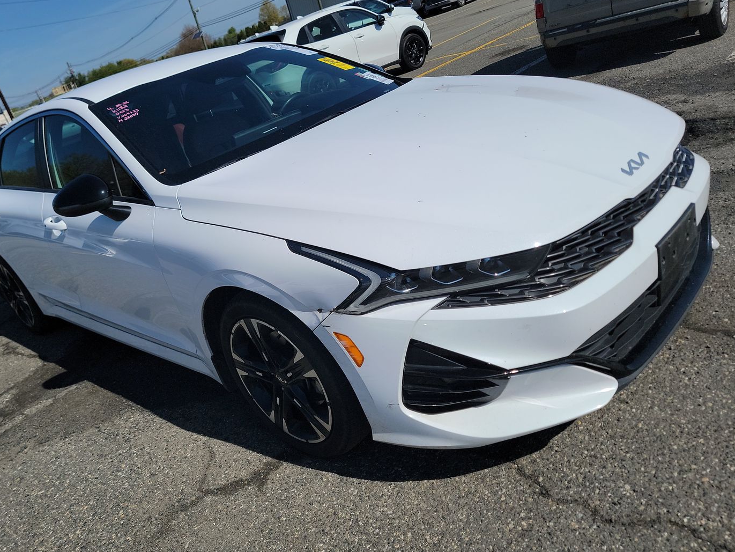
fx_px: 595
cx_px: 309
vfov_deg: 49.8
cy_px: 267
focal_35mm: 28
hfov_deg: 63.1
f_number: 1.8
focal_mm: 6.7
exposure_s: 1/2371
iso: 50
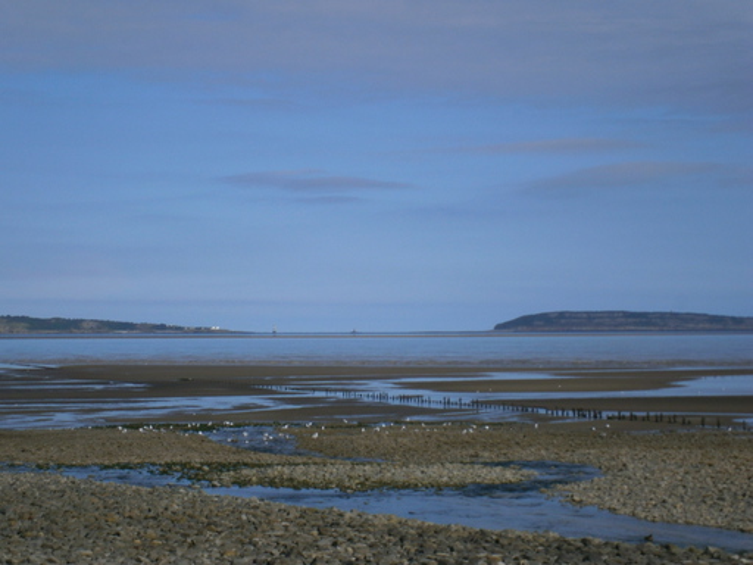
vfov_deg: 14.6
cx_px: 376
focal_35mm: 101
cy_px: 282
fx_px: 2197
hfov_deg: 19.4
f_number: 15
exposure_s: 1/125
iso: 80
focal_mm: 17.8
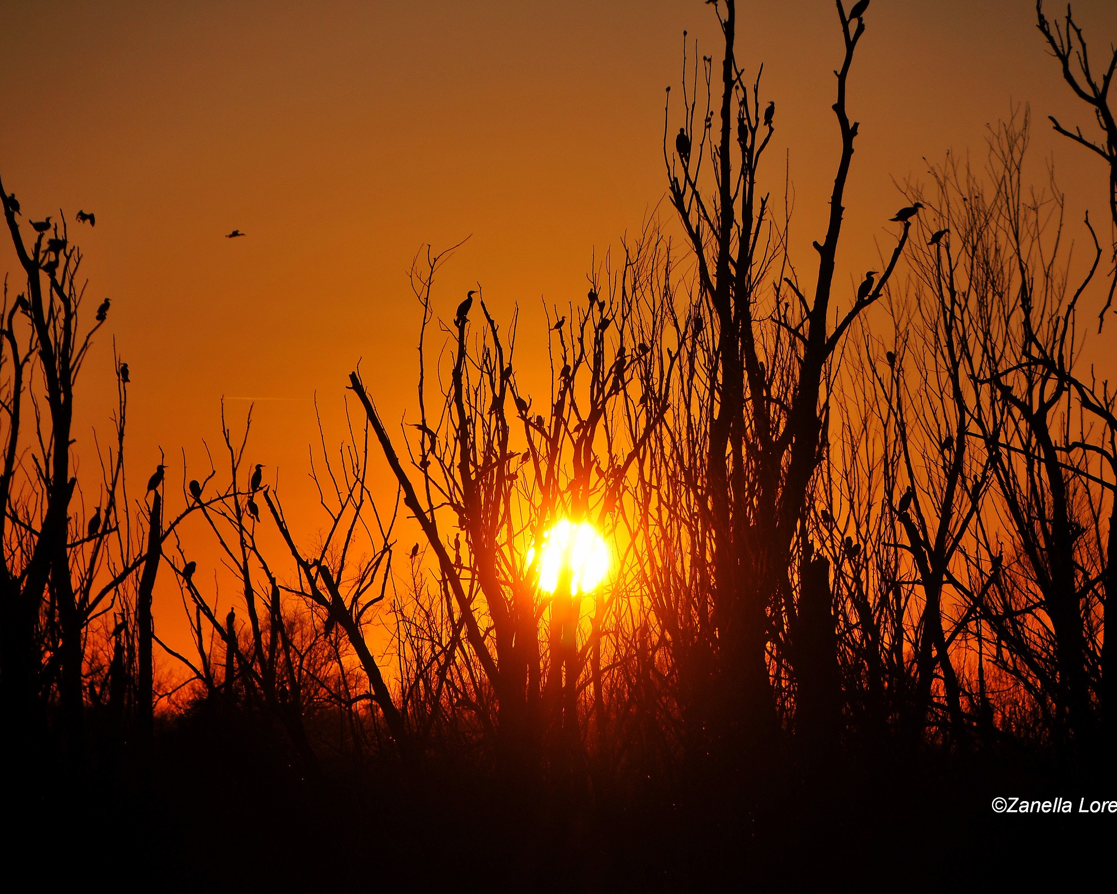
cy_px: 448
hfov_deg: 8.4
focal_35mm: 230
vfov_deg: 6.7
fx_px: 7589
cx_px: 571
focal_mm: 135
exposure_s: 1/8000
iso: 200
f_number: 8
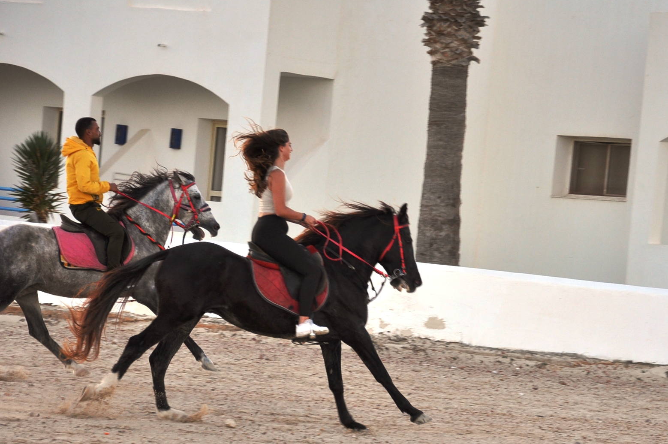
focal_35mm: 217
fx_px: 4016
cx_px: 418
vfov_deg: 6.3
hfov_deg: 9.5
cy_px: 289
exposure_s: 1/250
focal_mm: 105
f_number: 5.6
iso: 400
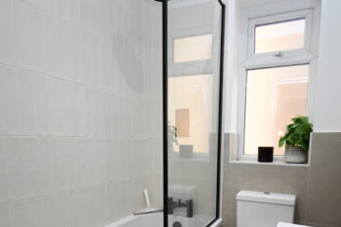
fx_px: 237
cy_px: 178
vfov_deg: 48.6
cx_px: 195
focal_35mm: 25
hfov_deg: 71.2
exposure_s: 1/100
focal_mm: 10
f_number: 5
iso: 560
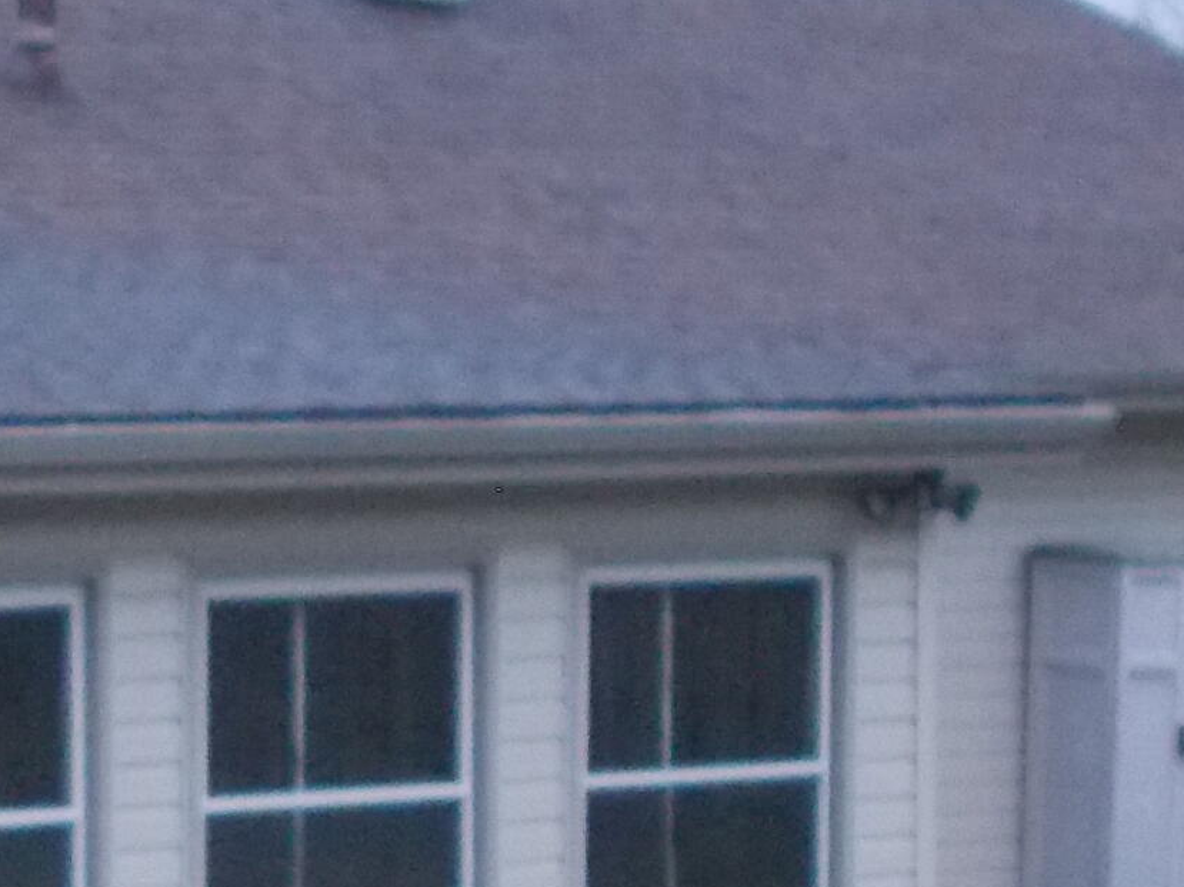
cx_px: -307
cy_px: 698
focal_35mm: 210
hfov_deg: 9.3
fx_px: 7180
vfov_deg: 7.1
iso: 450
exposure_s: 1/50
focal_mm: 10.3
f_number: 4.9
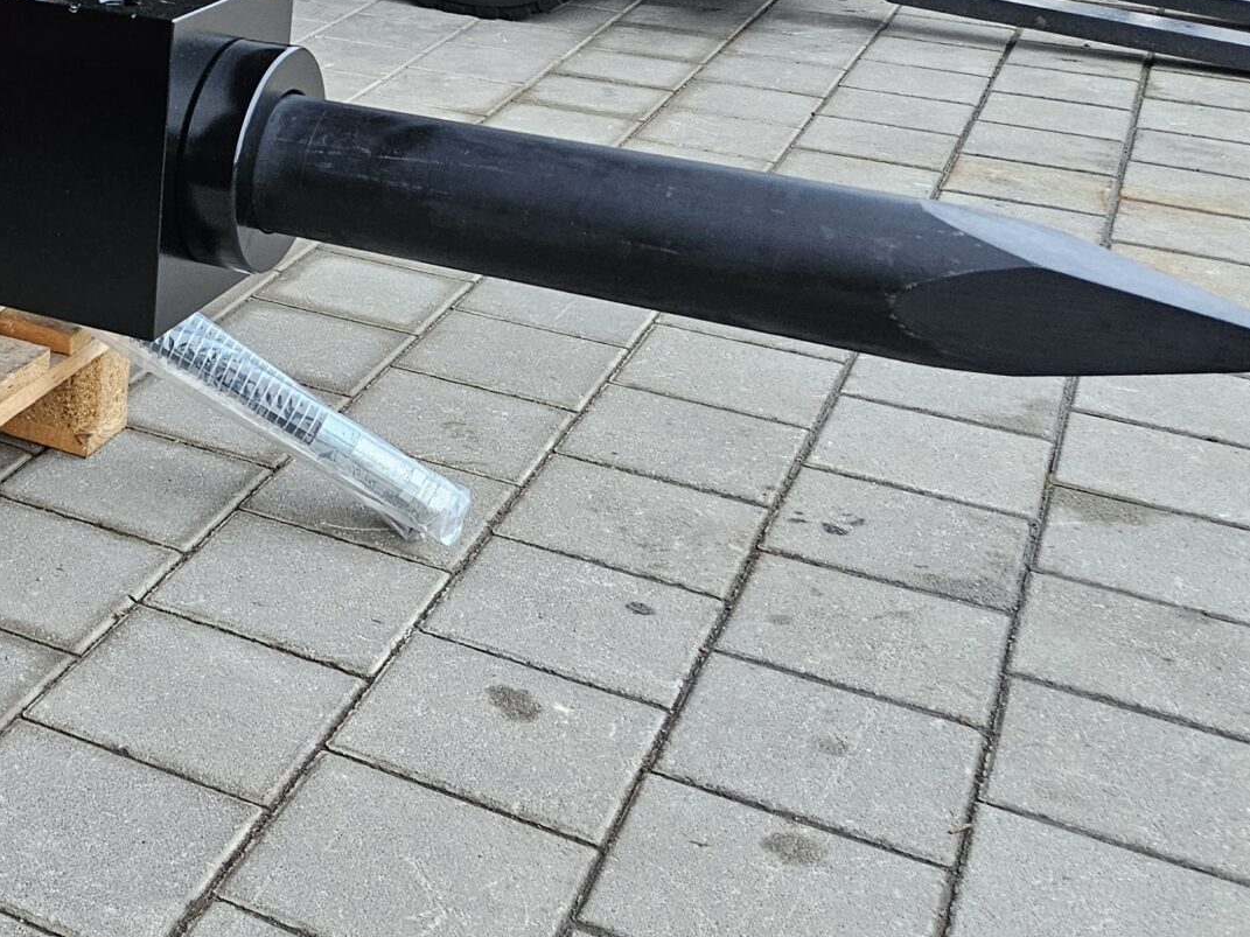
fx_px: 1986
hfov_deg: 31.7
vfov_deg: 26.2
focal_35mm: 55
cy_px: 228
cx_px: -58
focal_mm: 5.4
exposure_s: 1/100
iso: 250
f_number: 1.8
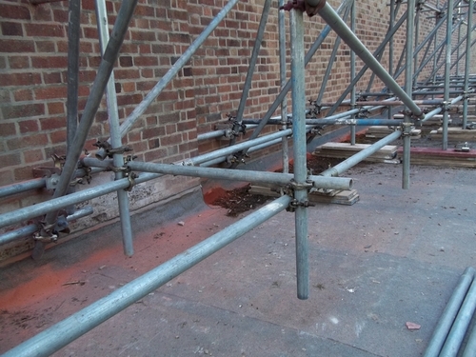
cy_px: 178
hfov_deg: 56.8
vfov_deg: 44.2
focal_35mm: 32
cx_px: 238
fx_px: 440
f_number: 2.9
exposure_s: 1/100
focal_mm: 5.7
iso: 80
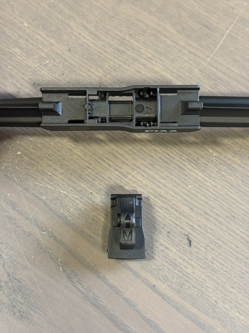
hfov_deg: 30.3
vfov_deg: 39.7
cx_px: 124
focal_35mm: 48
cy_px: 166
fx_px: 460
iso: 200
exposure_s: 1/60
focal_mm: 6.76
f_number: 1.78
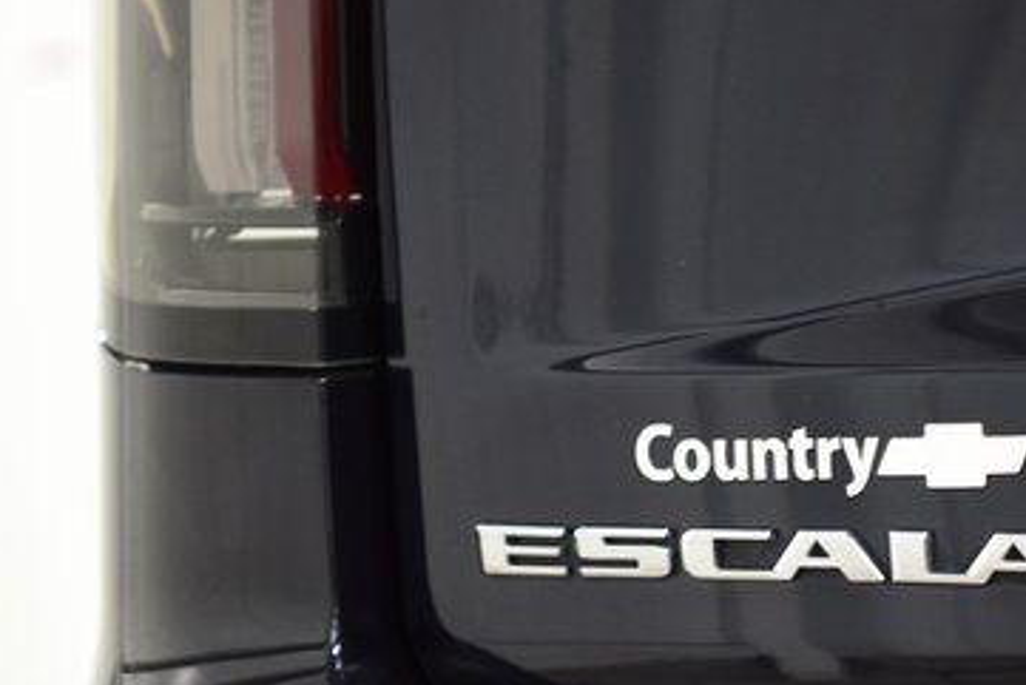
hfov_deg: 11.0
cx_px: 821
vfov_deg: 7.4
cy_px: 547
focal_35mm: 186
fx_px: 5303
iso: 1600
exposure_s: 1/60
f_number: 2.8
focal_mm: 70
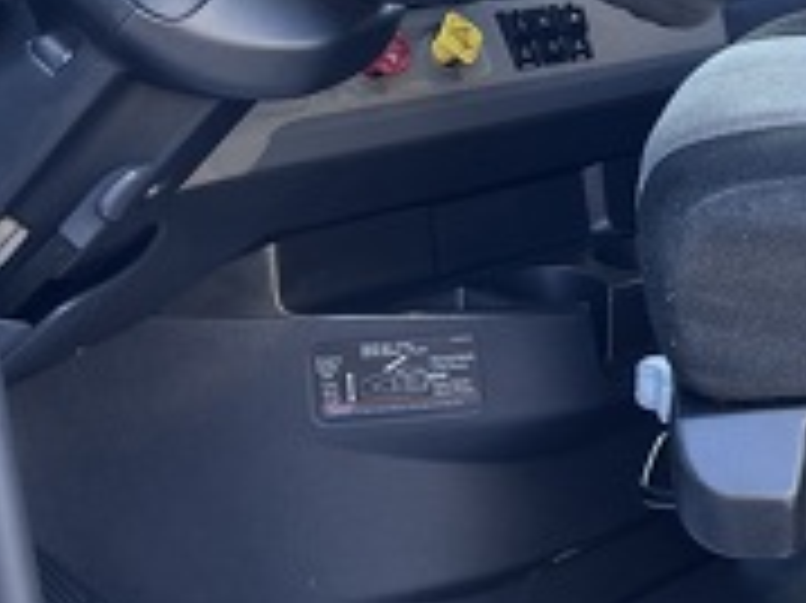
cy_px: 202
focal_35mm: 87
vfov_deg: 16.9
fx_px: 2024
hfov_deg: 21.8
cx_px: 770
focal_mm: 5.7
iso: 80
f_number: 1.5
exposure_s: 1/121
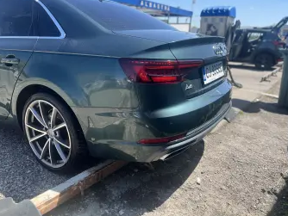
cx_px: 143
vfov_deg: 49.8
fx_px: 233
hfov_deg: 63.4
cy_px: 103
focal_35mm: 28
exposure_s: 1/1096
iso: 50
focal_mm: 5.1
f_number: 1.6
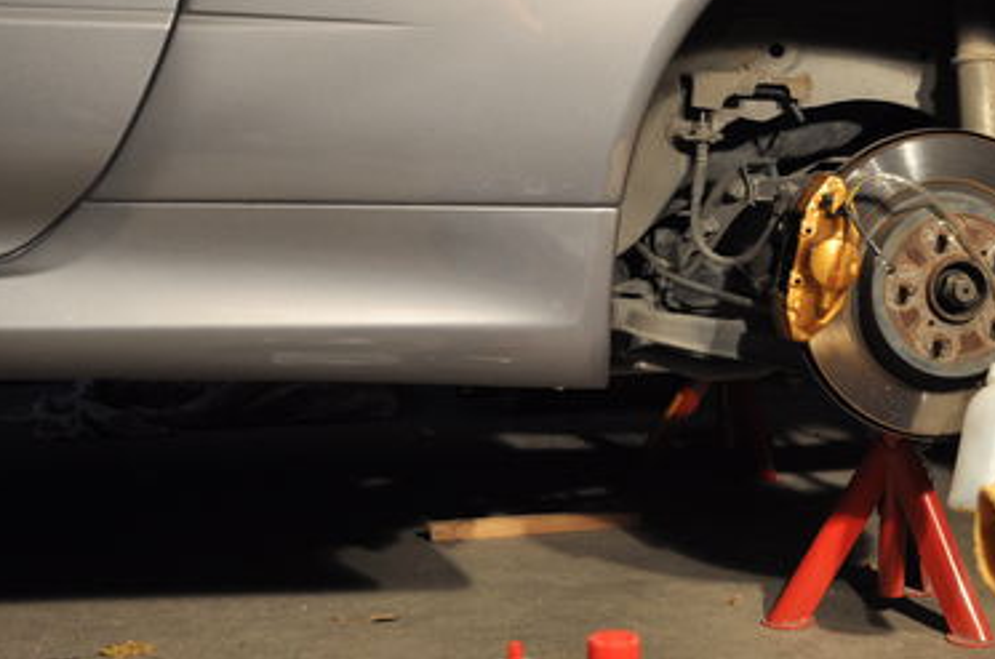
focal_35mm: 67
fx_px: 1848
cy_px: 225
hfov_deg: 29.2
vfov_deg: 20.2
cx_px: 840
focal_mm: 26
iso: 400
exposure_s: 1/30
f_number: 4.2
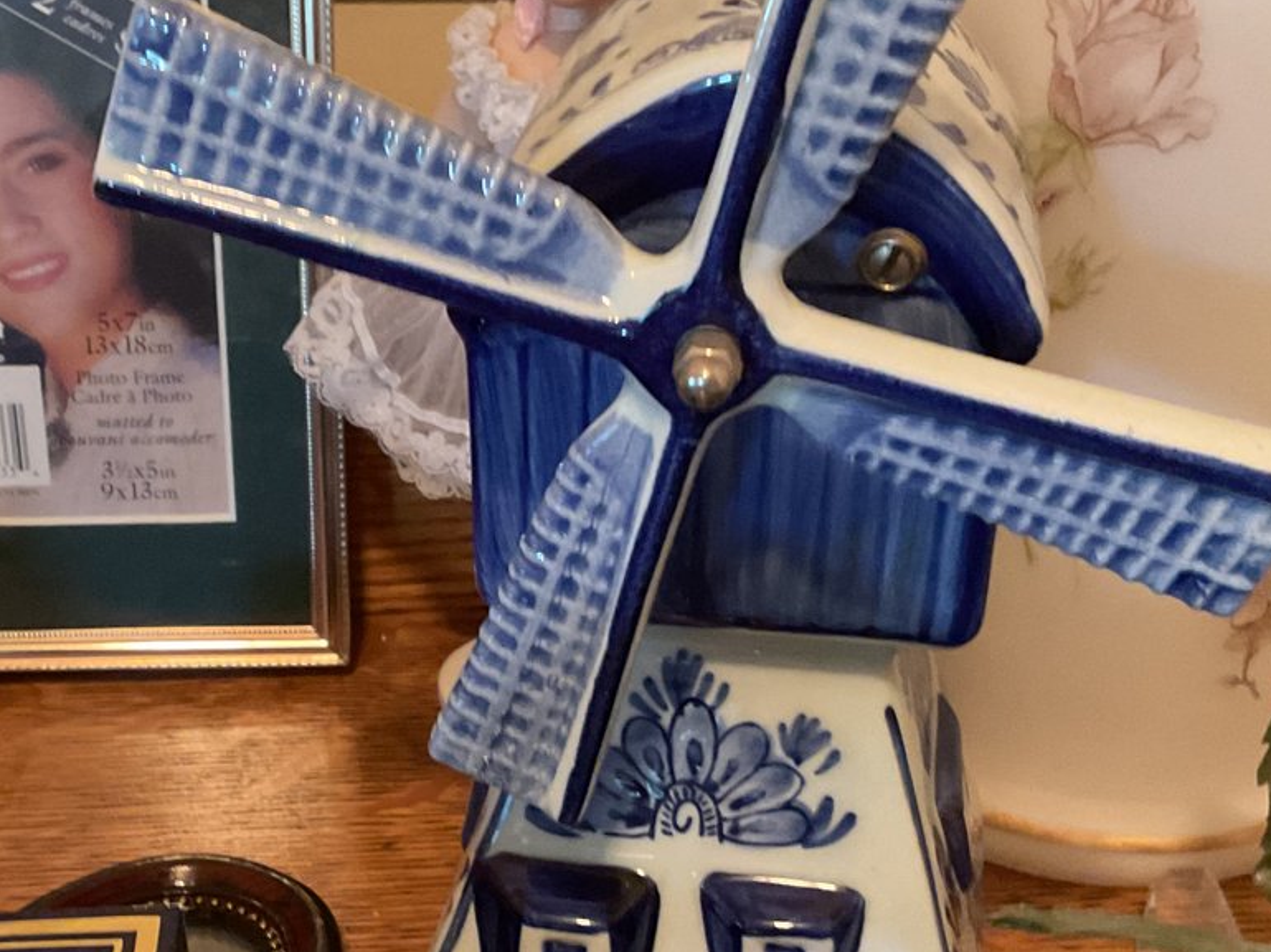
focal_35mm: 57
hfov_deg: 33.7
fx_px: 2092
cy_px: 689
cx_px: 496
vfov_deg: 25.4
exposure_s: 1/30
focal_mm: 3
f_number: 1.8
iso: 400
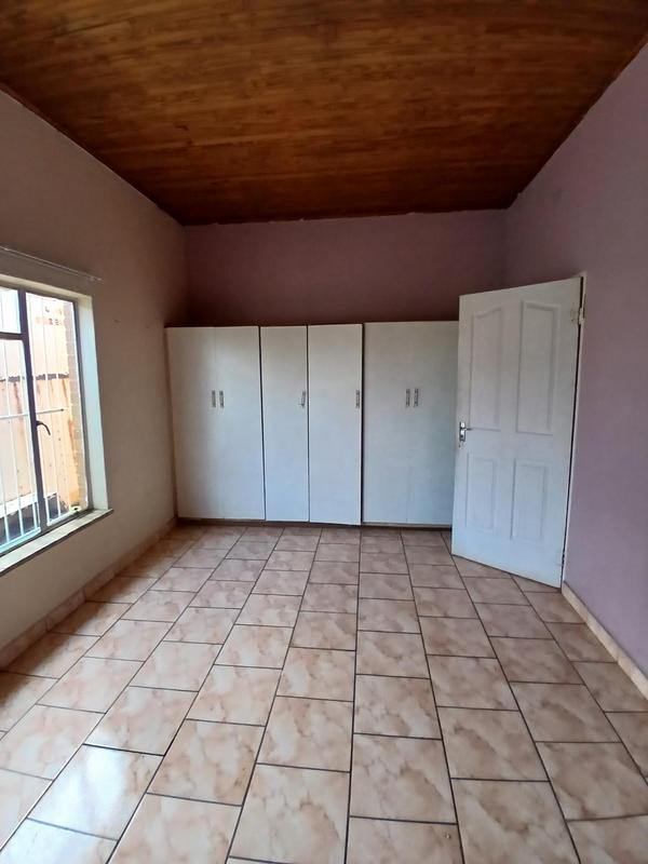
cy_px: 432
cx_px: 324
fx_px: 424
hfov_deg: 74.7
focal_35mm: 17
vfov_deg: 91.0
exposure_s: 1/50
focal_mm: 1.4
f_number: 2.2
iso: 100
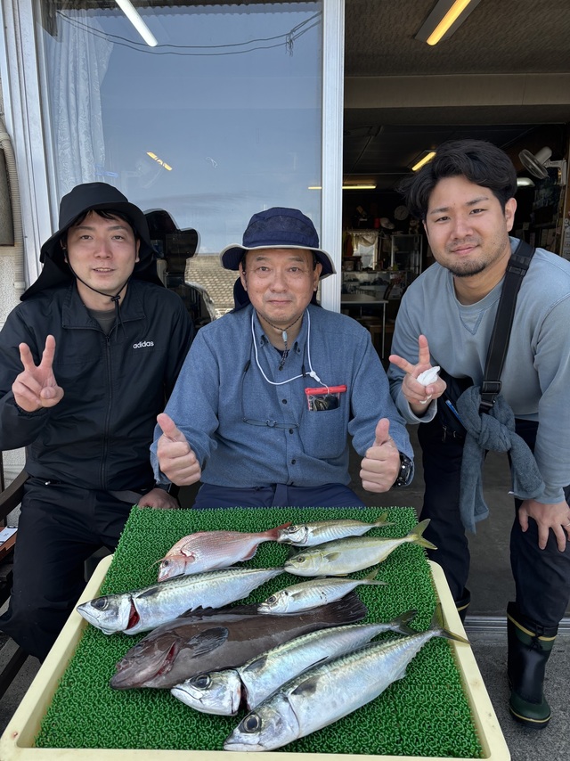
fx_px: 571
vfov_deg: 67.3
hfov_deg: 53.0
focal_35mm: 26
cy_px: 380
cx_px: 285
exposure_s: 1/597
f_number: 1.6
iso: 50
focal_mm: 5.96
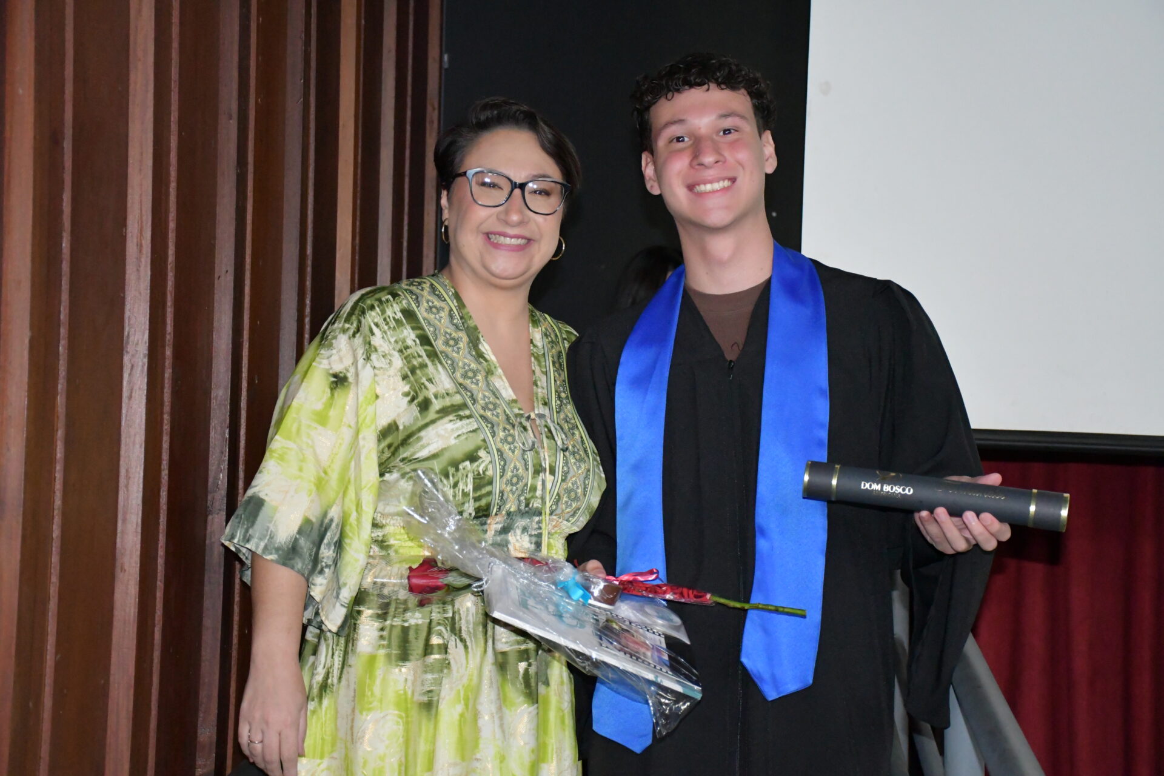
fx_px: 2037
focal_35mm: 63
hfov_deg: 31.9
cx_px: 582
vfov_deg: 21.6
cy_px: 388
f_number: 4.5
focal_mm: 42
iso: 6400
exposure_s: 1/60
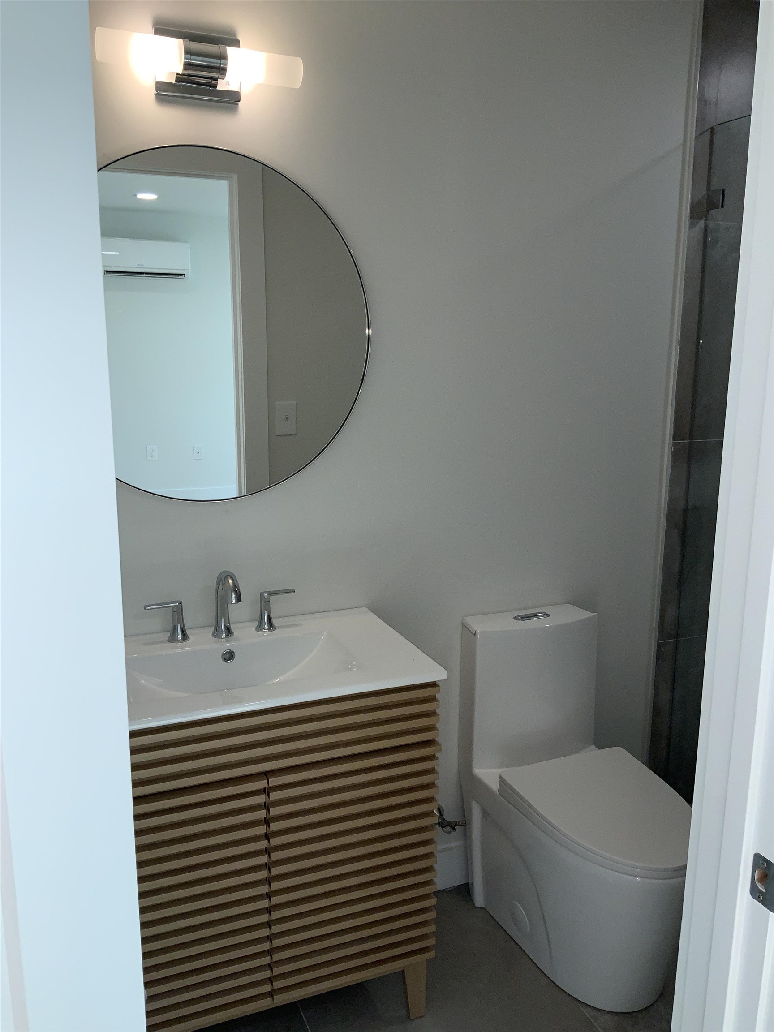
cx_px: 387
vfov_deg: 61.7
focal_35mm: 29
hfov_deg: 48.2
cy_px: 516
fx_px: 865
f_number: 1.8
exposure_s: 1/120
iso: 16
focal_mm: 3
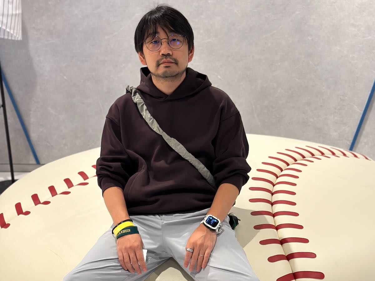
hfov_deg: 39.7
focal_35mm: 48
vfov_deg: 30.3
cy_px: 140
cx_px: 188
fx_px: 520
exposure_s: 1/50
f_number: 1.78
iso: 160
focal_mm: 6.86
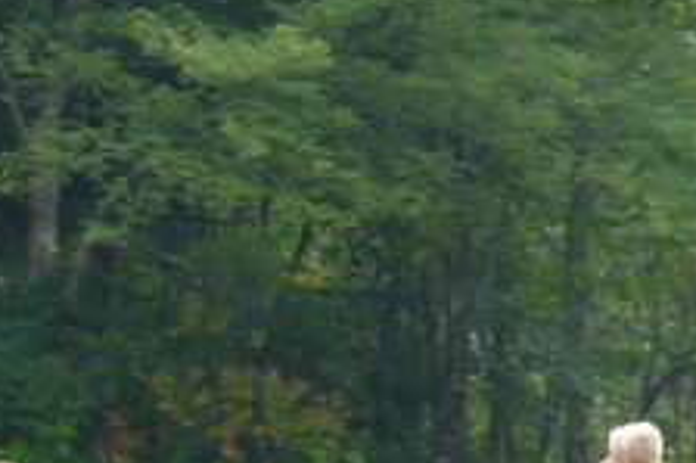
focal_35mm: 317
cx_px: 607
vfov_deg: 4.3
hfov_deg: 6.5
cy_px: 550
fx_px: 6124
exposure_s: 1/125
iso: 160
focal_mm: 22.8
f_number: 5.9
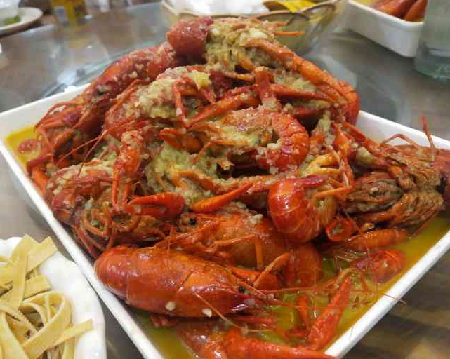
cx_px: 220
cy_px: 182
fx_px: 426
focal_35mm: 32
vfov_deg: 45.8
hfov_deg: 55.7
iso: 196
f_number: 1.8
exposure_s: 1/50
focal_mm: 3.95
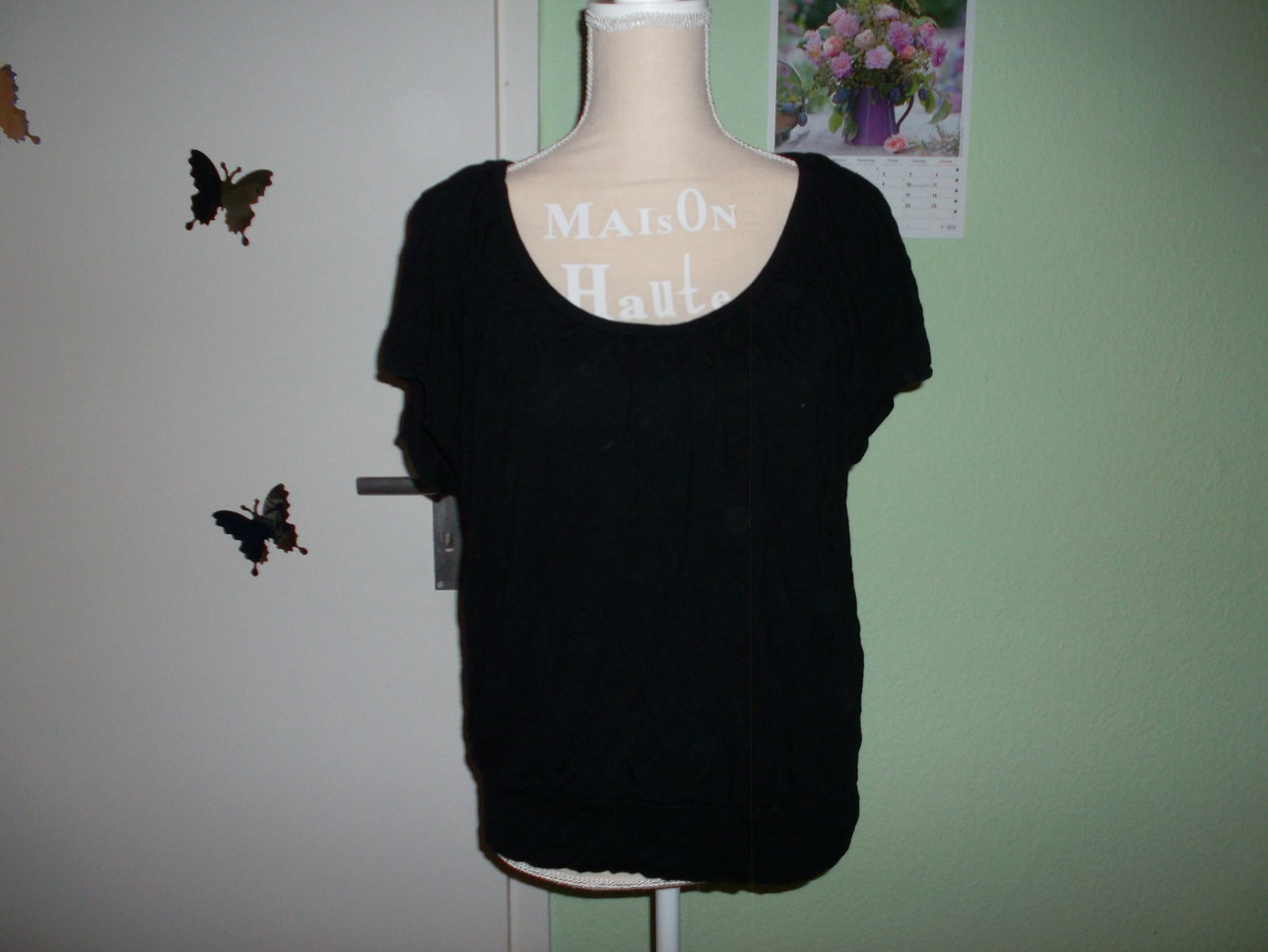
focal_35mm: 29
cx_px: 646
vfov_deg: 48.2
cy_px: 472
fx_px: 1063
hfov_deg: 61.6
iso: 100
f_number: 3.3
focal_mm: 4.1
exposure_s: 1/45
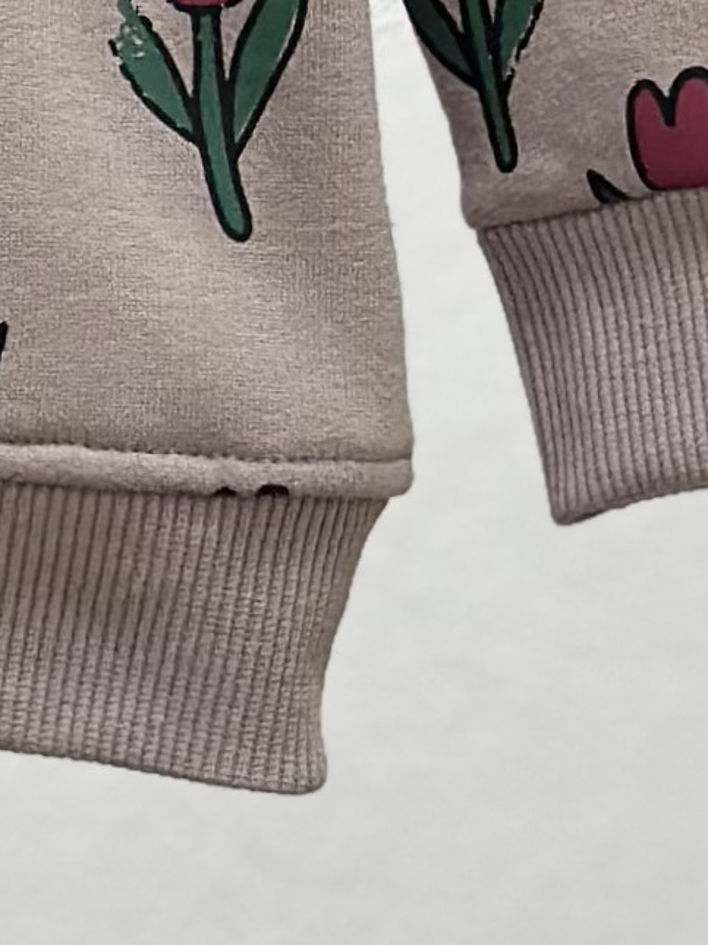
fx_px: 8026
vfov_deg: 6.6
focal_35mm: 294
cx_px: -866
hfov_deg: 4.9
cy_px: -741
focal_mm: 6.86
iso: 125
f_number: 1.78
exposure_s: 1/50
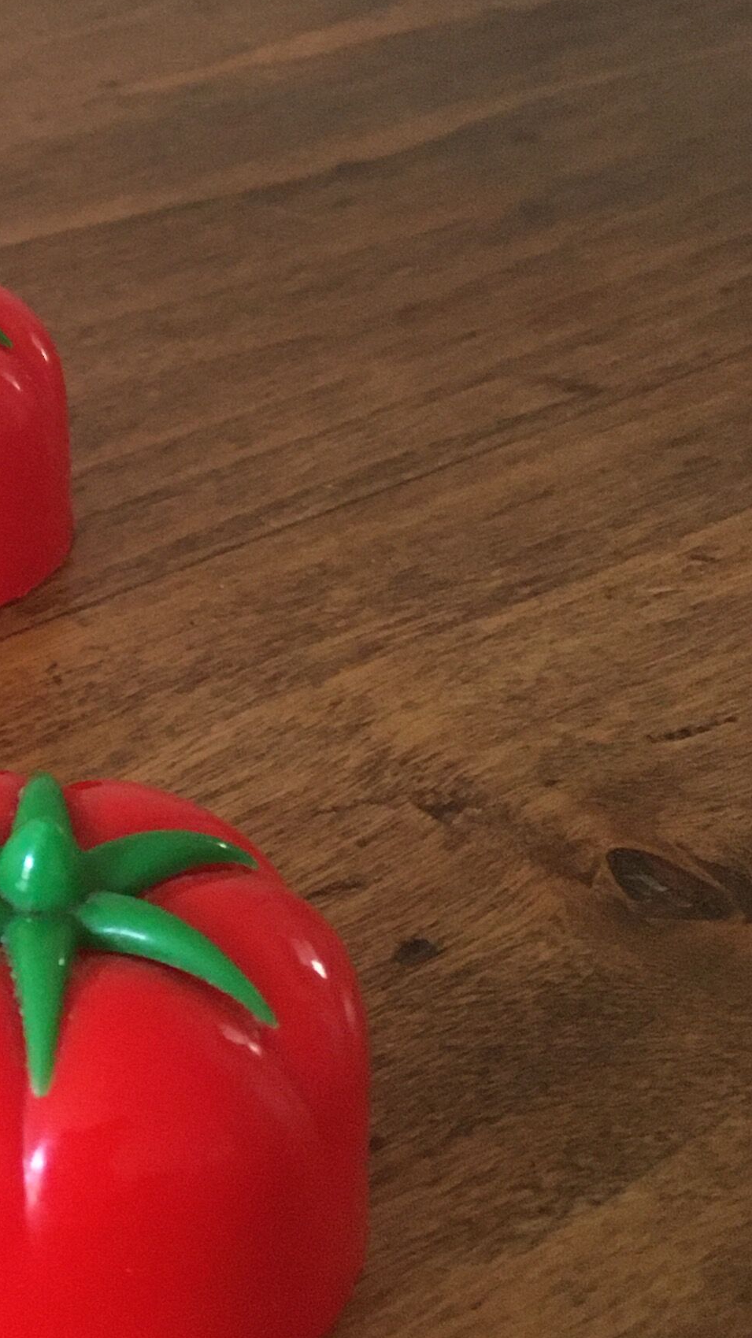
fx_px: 2660
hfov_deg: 15.0
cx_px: -362
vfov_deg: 27.8
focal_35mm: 75
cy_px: 306
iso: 200
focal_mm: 4.15
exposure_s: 1/17
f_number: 2.2
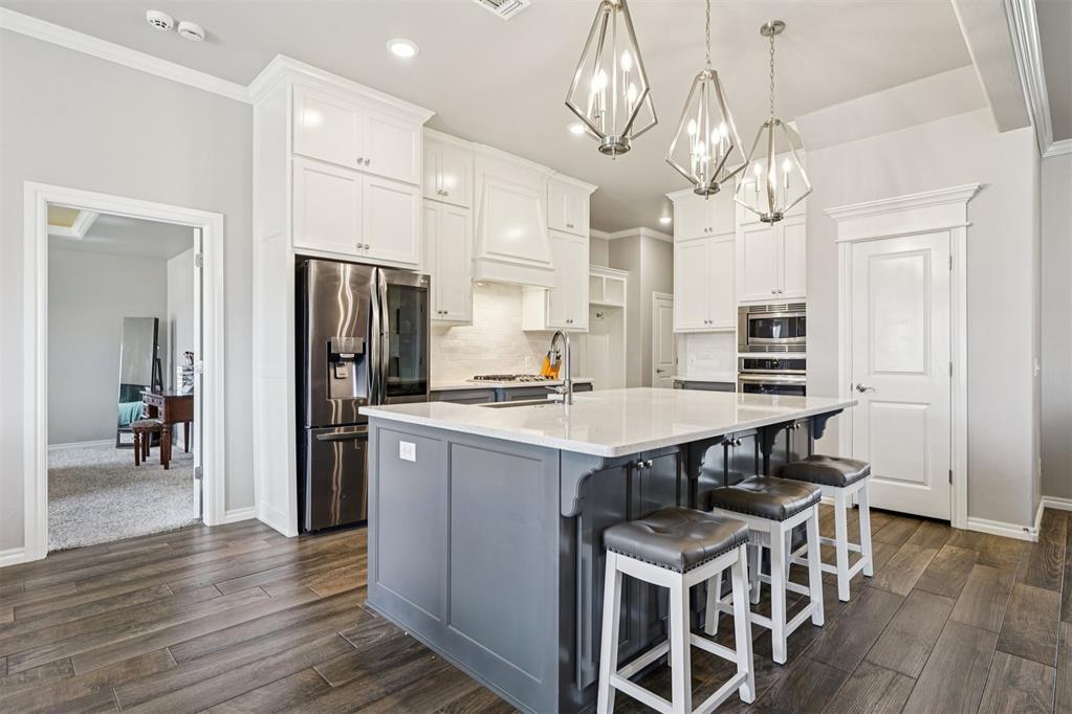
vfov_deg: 68.3
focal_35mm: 18
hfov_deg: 91.0
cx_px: 536
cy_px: 357
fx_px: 527
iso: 400
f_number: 8
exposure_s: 1/15
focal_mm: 17.7
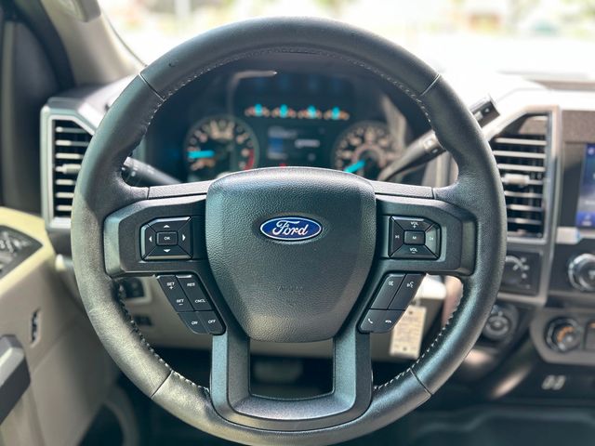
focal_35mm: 26
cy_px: 223
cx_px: 298
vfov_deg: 53.1
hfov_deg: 67.3
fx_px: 447
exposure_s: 1/121
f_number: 1.5
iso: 100
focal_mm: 5.7
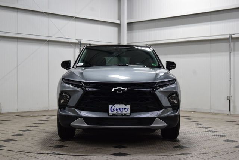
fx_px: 398
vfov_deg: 22.6
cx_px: 120
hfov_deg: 33.4
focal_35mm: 60
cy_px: 80
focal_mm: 40
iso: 1600
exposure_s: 1/60
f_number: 7.1
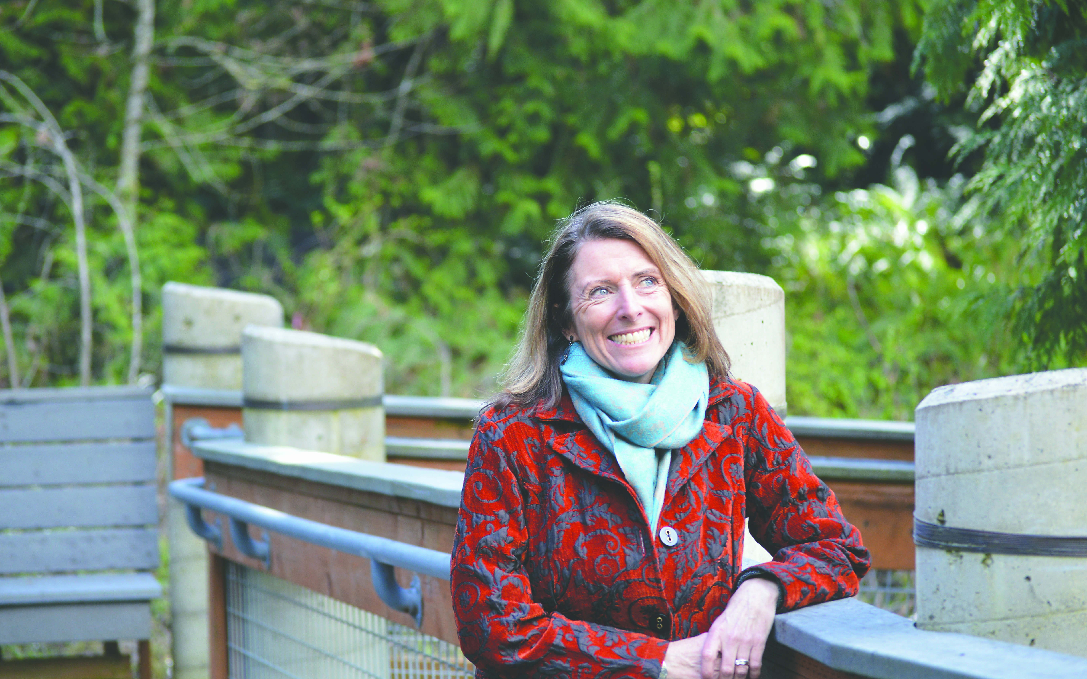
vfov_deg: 10.0
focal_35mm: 131
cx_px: 543
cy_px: 354
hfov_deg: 16.0
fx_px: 3866
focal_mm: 85
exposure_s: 1/125
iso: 400
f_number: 4.2
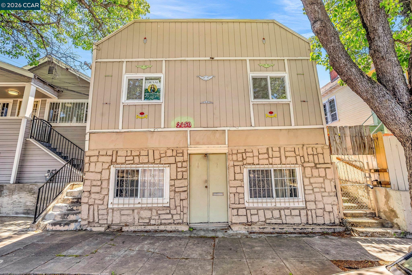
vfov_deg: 73.8
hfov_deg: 96.7
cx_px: 206
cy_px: 138
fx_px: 183
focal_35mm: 16
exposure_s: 1/60
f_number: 8
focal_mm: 16
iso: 100
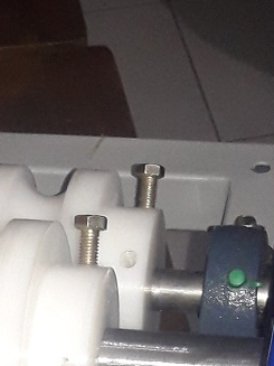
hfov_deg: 10.1
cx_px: 39
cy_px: 661
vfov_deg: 12.4
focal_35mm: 146
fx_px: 1542
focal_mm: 3.7
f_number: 1.9
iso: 160
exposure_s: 1/50
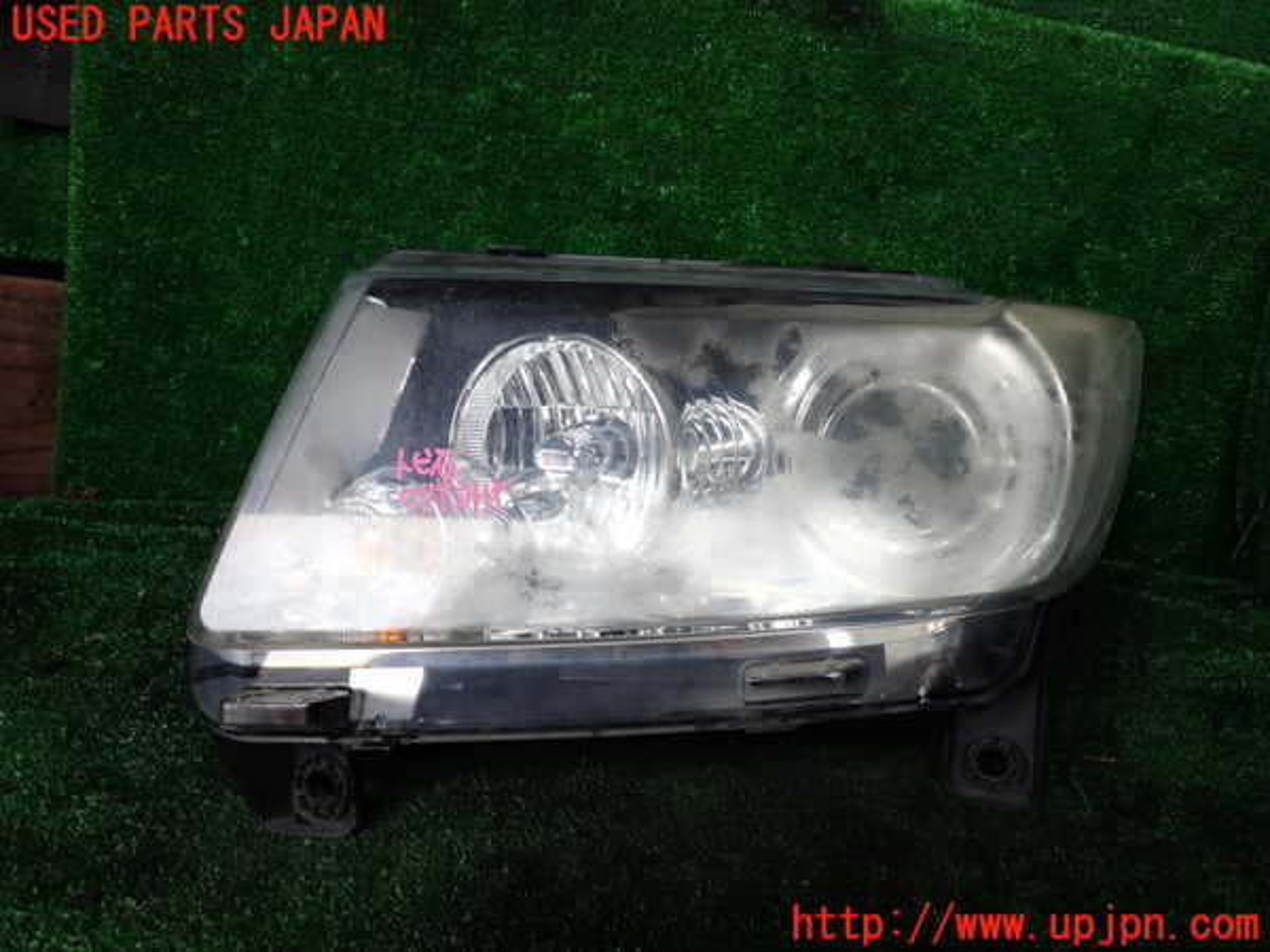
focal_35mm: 30
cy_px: 476
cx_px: 635
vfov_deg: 46.8
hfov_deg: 60.0
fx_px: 1101
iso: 100
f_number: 2.3
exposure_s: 1/100
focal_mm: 5.4
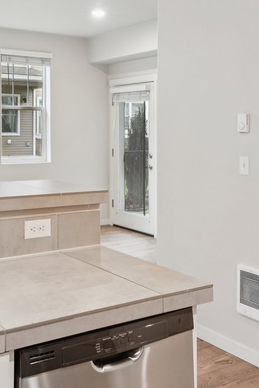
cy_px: 129
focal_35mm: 47
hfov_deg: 28.5
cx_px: 85
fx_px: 507
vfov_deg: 41.4
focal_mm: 16
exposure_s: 1/5
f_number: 8
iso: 400
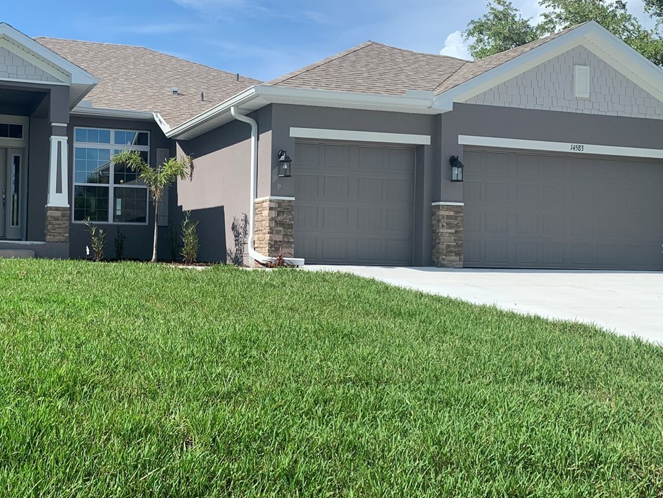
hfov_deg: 42.7
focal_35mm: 43
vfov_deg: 33.6
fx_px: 824
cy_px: 248
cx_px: 178
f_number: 1.8
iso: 25
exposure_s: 1/2208
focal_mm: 4.25
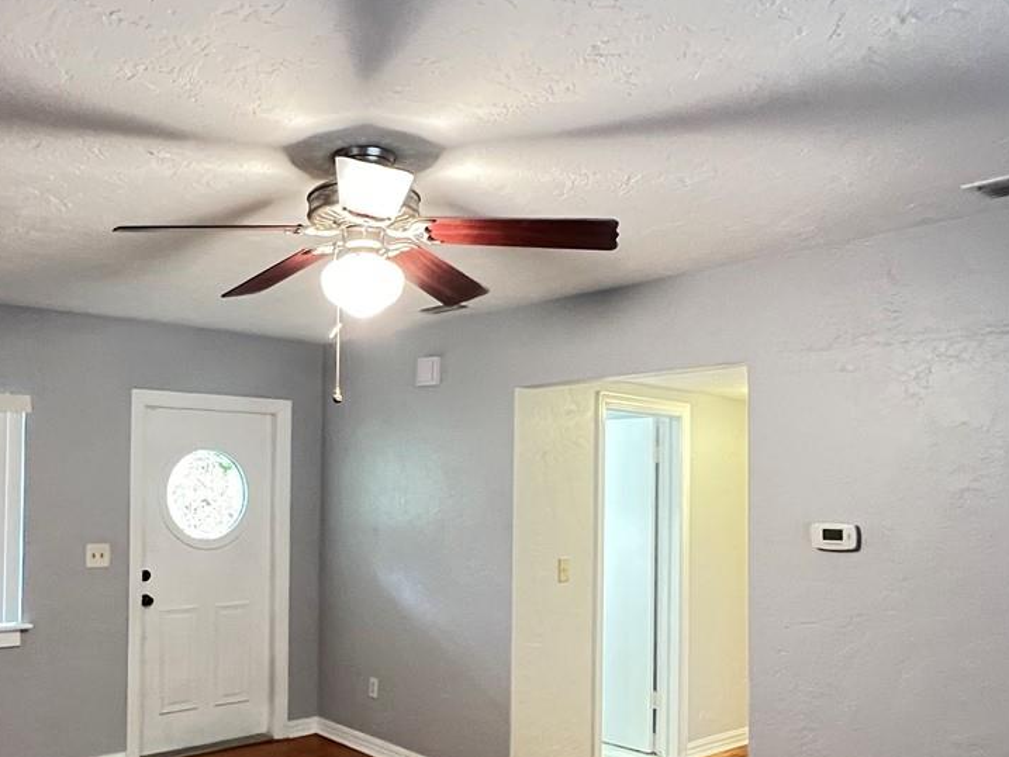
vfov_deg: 47.8
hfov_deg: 60.1
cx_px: 328
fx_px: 845
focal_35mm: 29
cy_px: 474
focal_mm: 1.57
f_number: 1.8
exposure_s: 1/40
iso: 800
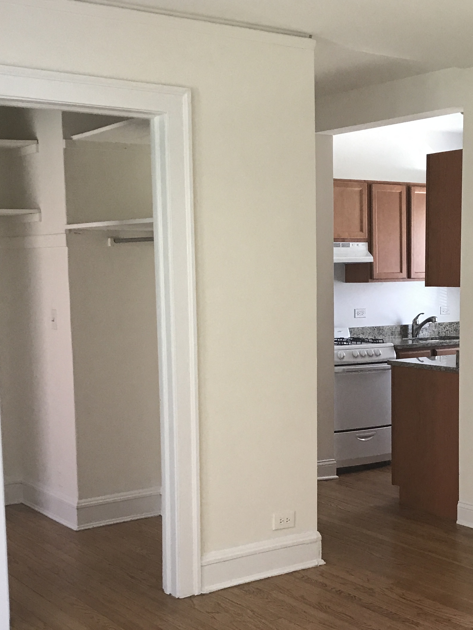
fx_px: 965
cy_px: 397
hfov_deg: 27.2
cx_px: 340
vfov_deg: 35.9
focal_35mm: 53
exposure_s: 1/15
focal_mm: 3.99
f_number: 1.8
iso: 40
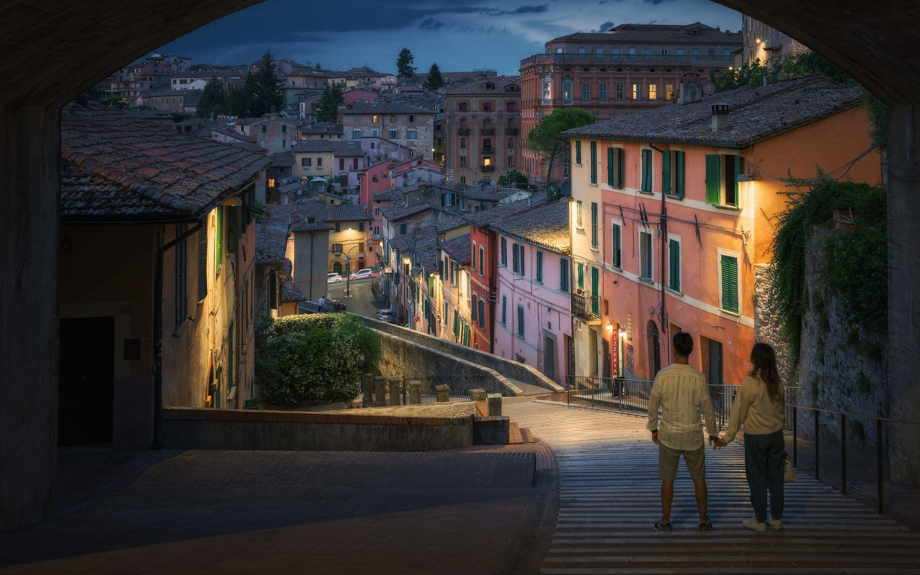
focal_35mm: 38
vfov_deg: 33.5
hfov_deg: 51.5
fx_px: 953
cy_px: 256
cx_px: 473
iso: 100
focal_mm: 34
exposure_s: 3.2
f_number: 8
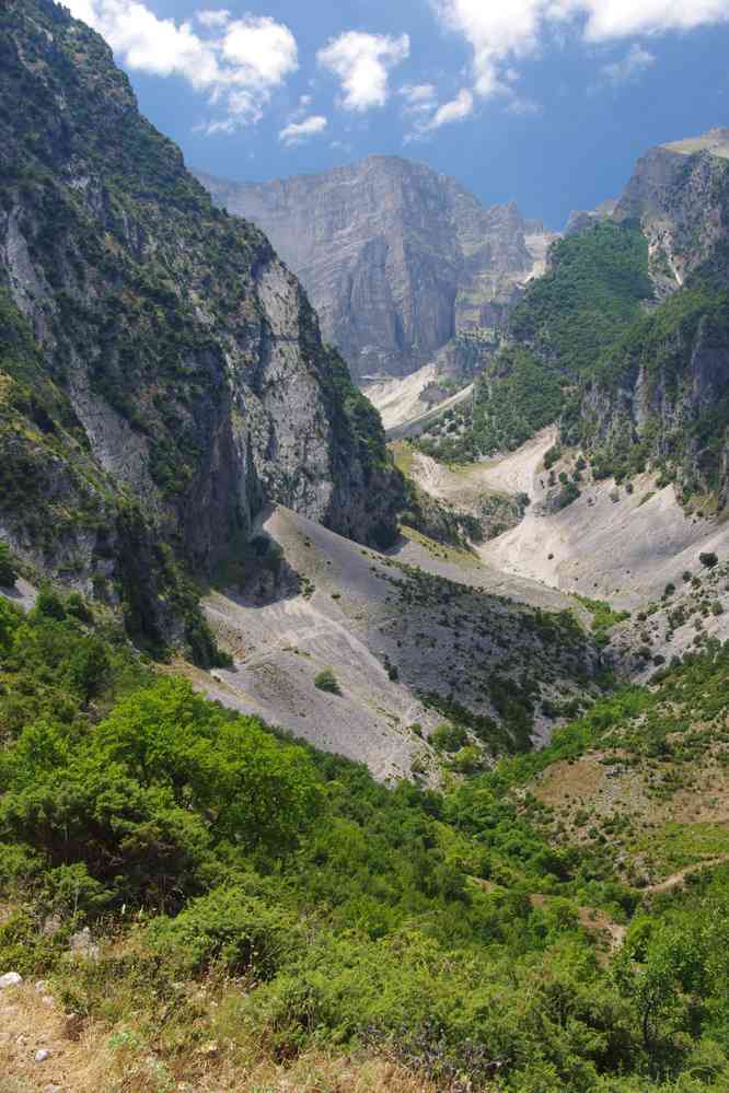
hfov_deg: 33.1
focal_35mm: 40
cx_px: 364
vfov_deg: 48.1
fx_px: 1226
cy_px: 546
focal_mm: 26.9
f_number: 11
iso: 200
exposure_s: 1/60
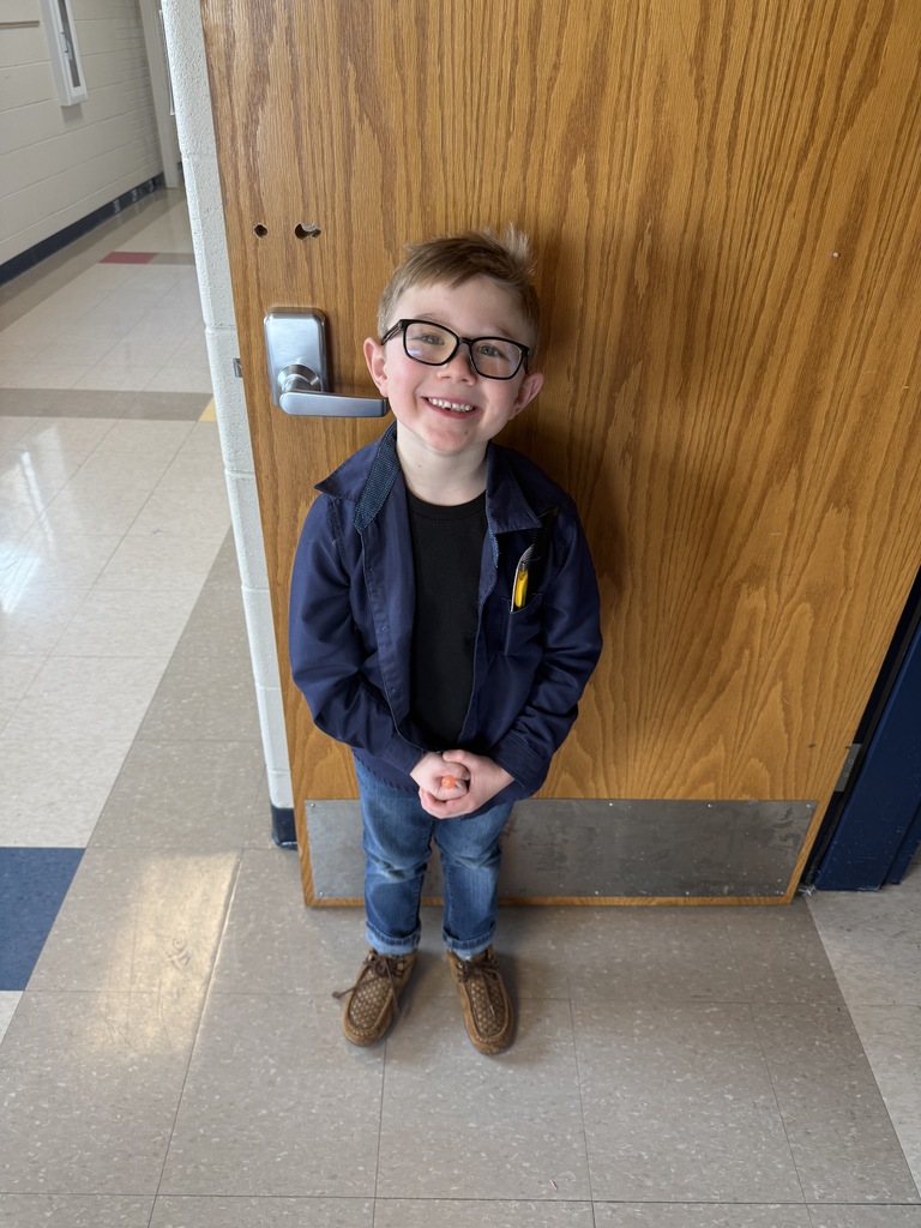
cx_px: 460
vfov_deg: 71.6
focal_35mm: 24
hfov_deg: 56.8
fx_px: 851
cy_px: 614
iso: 100
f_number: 1.78
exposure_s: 1/120
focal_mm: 6.76
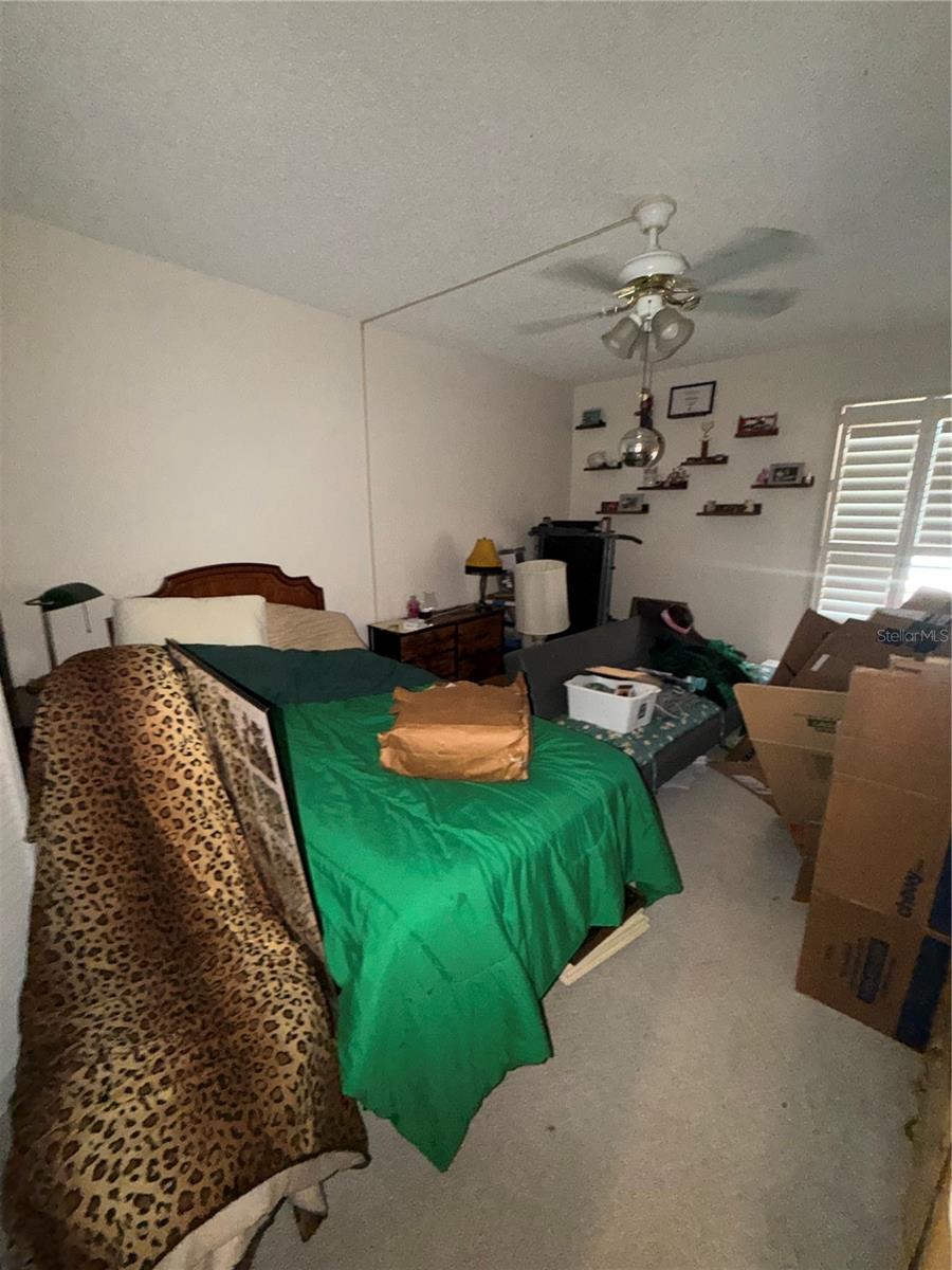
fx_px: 513
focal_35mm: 14
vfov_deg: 102.1
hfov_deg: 85.7
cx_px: 476
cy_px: 635
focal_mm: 2.22
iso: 400
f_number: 2.2
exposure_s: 1/30
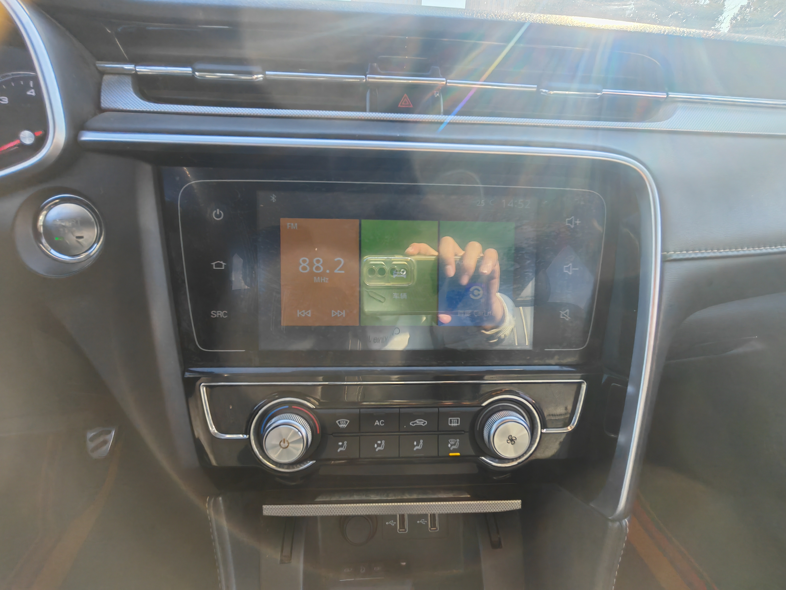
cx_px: 393
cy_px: 295
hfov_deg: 94.5
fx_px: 363
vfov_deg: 78.1
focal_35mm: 16
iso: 50
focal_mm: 1.96
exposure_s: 1/250
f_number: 2.2
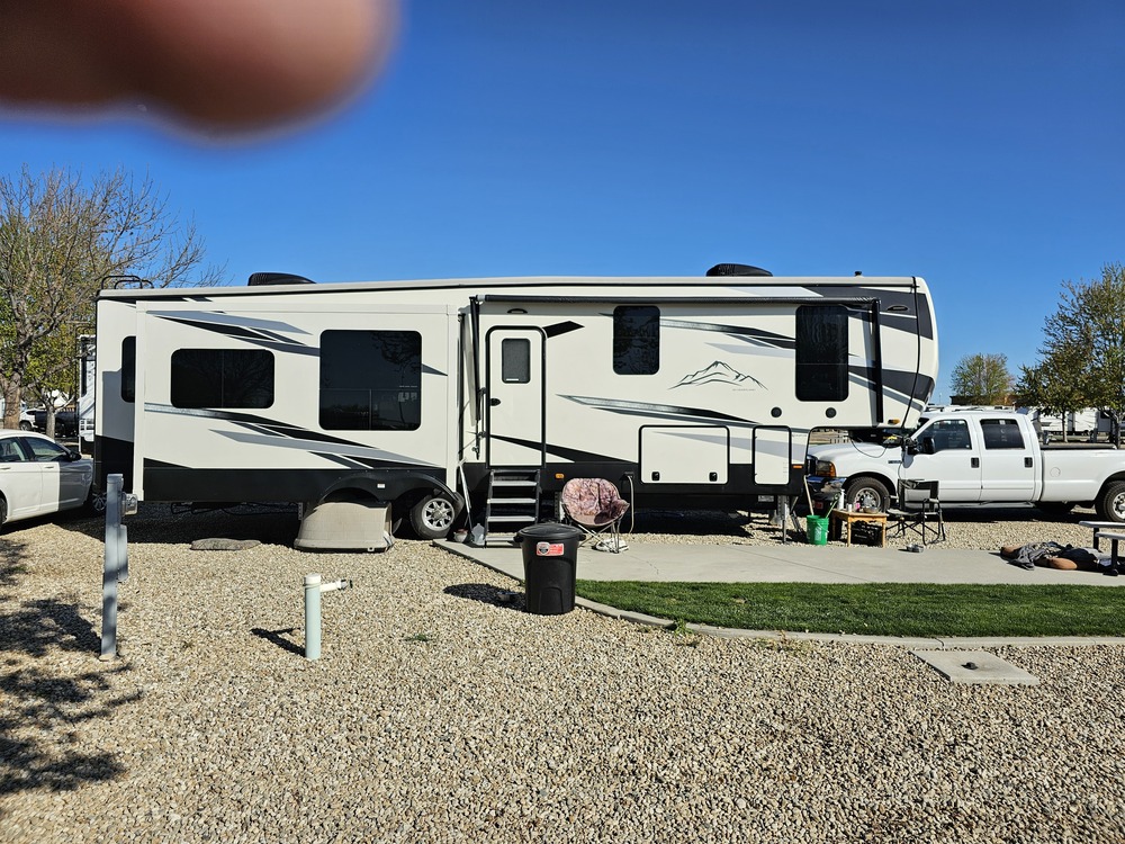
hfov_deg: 73.9
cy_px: 422
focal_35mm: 23
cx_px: 562
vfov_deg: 58.9
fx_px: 747
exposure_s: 1/989
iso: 10
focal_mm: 6.3
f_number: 1.7
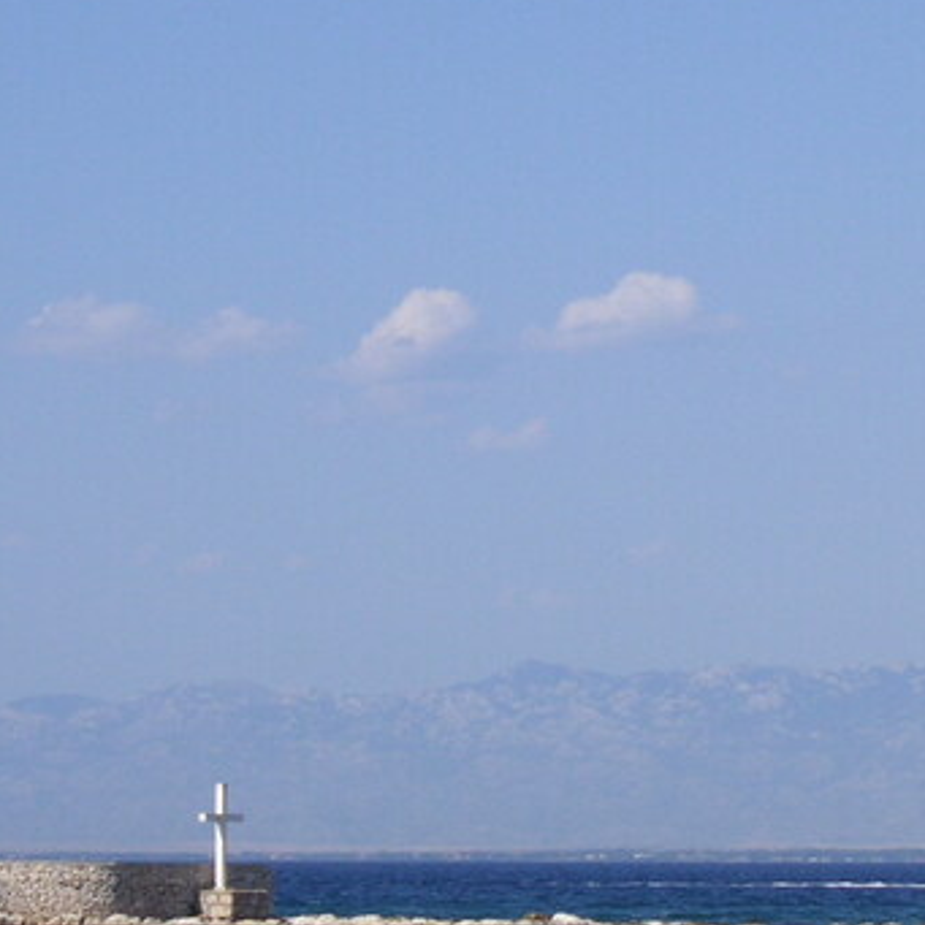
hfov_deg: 8.0
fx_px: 6591
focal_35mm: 218
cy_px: 513
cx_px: 730
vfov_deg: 8.0
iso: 50
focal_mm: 17.1
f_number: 5
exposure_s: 1/750
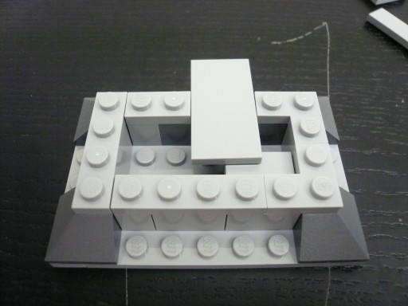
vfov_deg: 49.7
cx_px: 204
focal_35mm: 28
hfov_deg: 63.4
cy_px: 153
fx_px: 330
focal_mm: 4.6
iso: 400
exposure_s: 1/10
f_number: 2.8
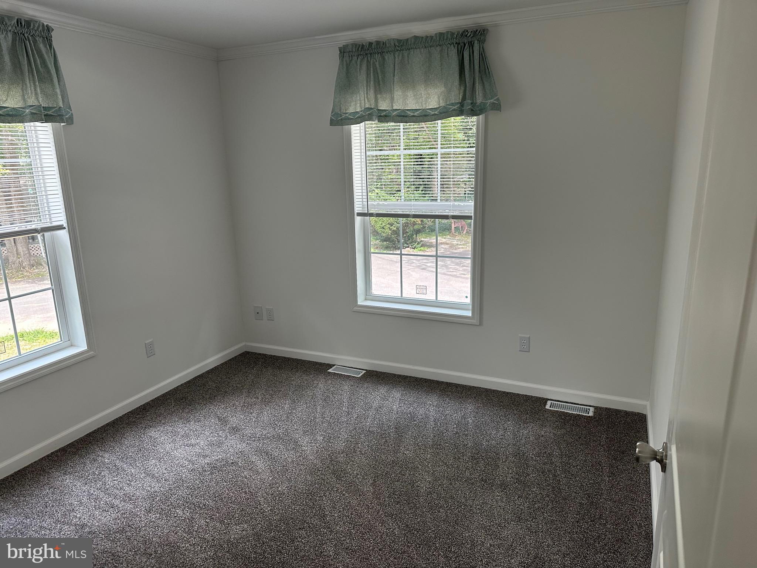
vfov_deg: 56.8
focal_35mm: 24
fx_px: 525
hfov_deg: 71.6
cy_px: 284
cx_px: 378
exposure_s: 1/121
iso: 200
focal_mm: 6.86
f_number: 1.78
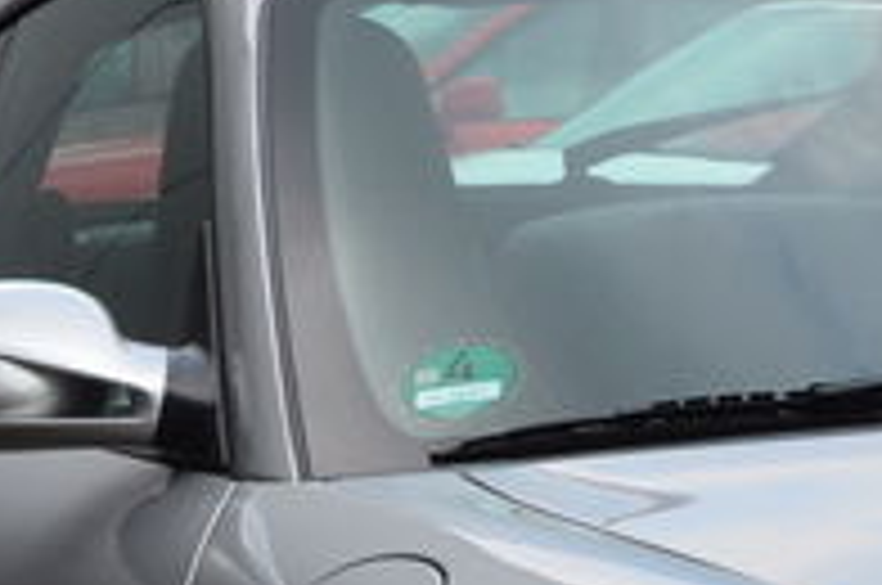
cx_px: 1354
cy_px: 1098
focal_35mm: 251
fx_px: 6139
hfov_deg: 8.0
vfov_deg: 5.4
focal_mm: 32
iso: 400
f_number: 10
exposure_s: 1/200
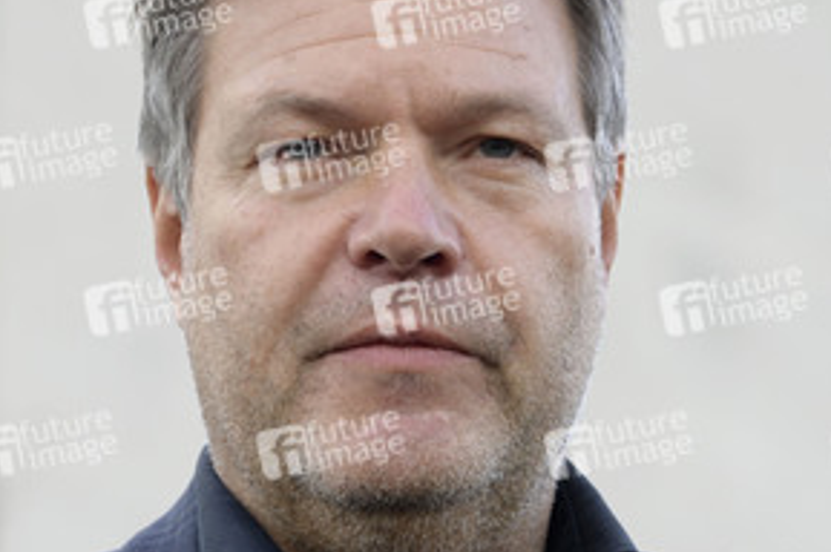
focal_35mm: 359
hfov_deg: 5.7
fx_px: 8277
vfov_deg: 3.8
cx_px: 369
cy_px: 230
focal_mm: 230
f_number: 9
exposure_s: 1/500
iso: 2000
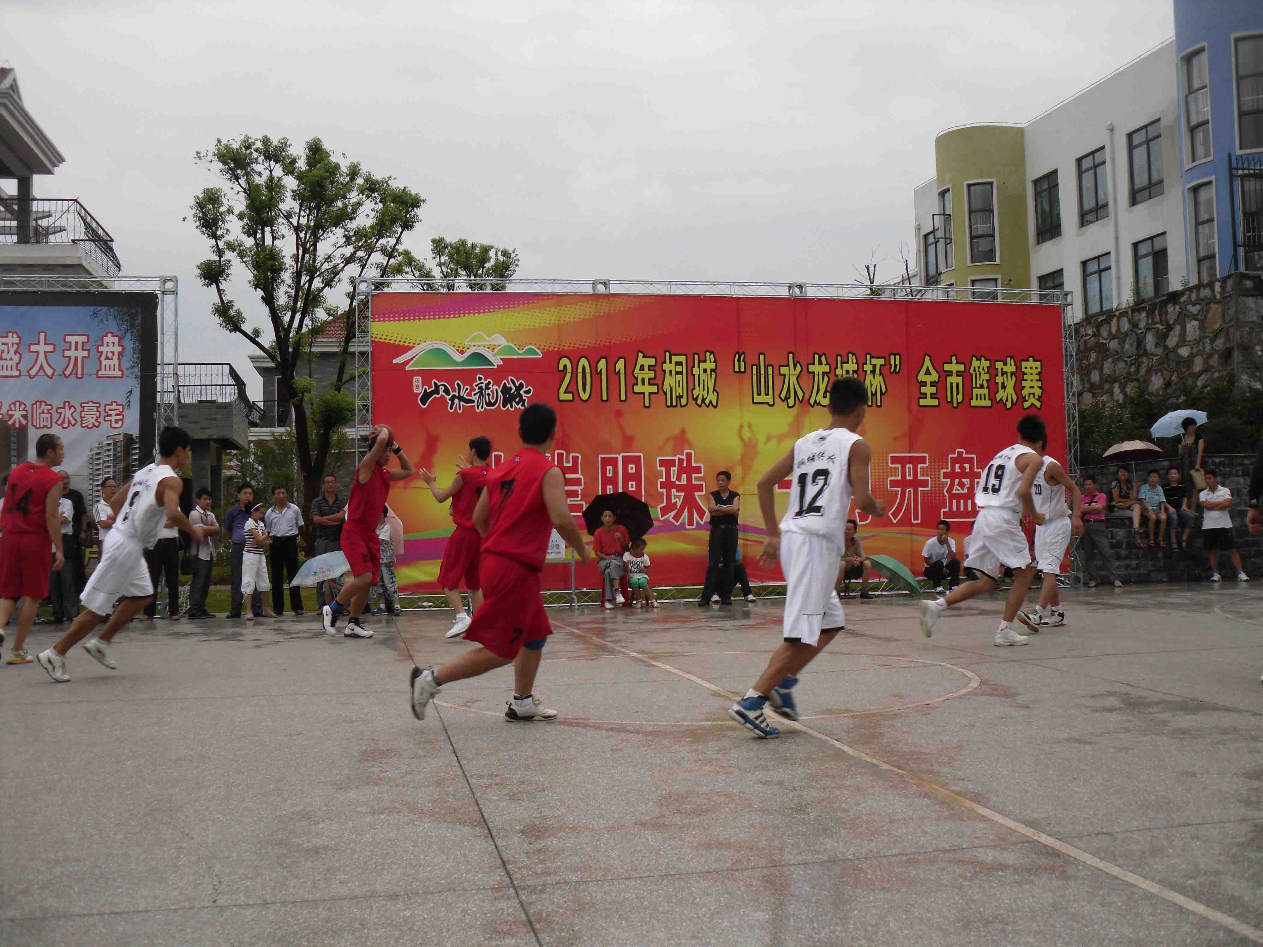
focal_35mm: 35
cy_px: 474
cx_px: 632
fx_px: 1277
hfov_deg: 52.6
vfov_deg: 40.7
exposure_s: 1/245
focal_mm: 6.3
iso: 80
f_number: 3
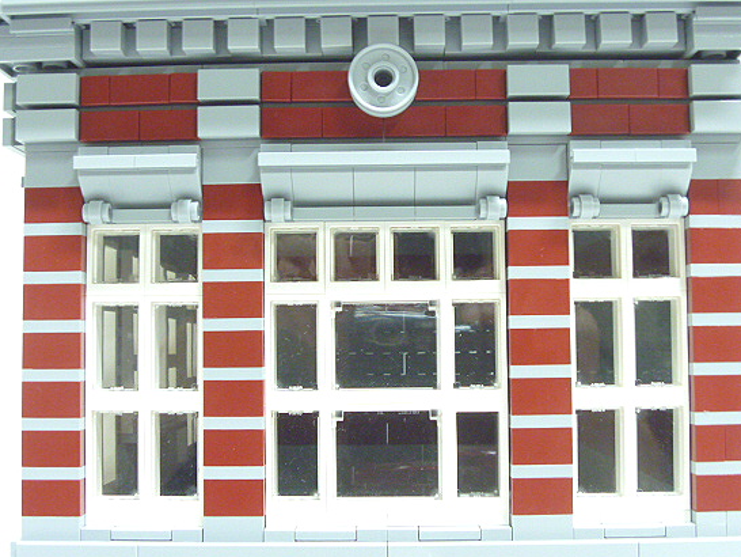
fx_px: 878
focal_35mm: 41
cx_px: 369
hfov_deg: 45.8
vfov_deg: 35.1
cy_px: 302
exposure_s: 1/4
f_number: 3.5
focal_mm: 6.3
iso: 400
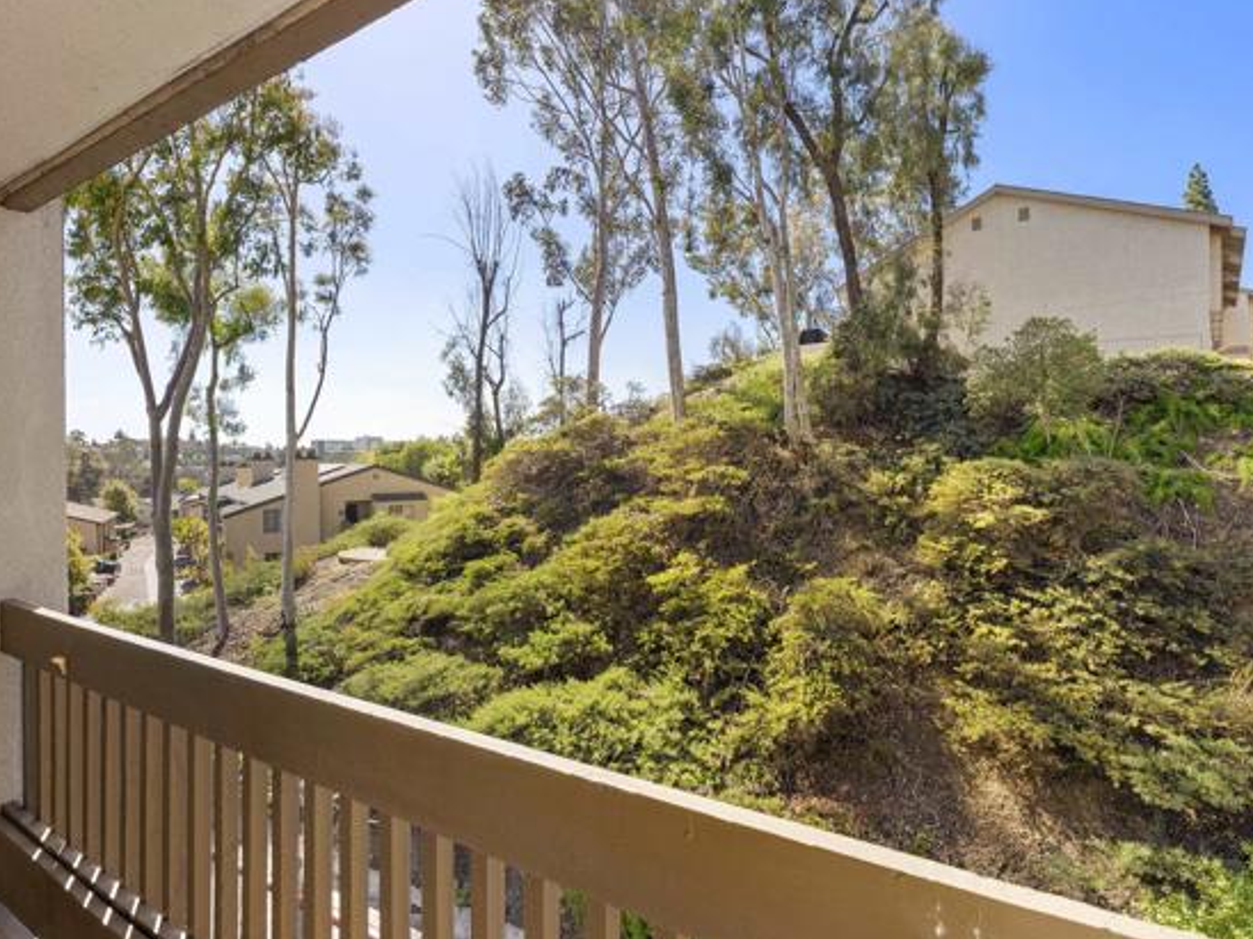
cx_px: 647
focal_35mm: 18
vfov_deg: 71.6
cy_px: 464
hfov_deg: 87.7
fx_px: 652
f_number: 8
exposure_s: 1/125
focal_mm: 16
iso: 500
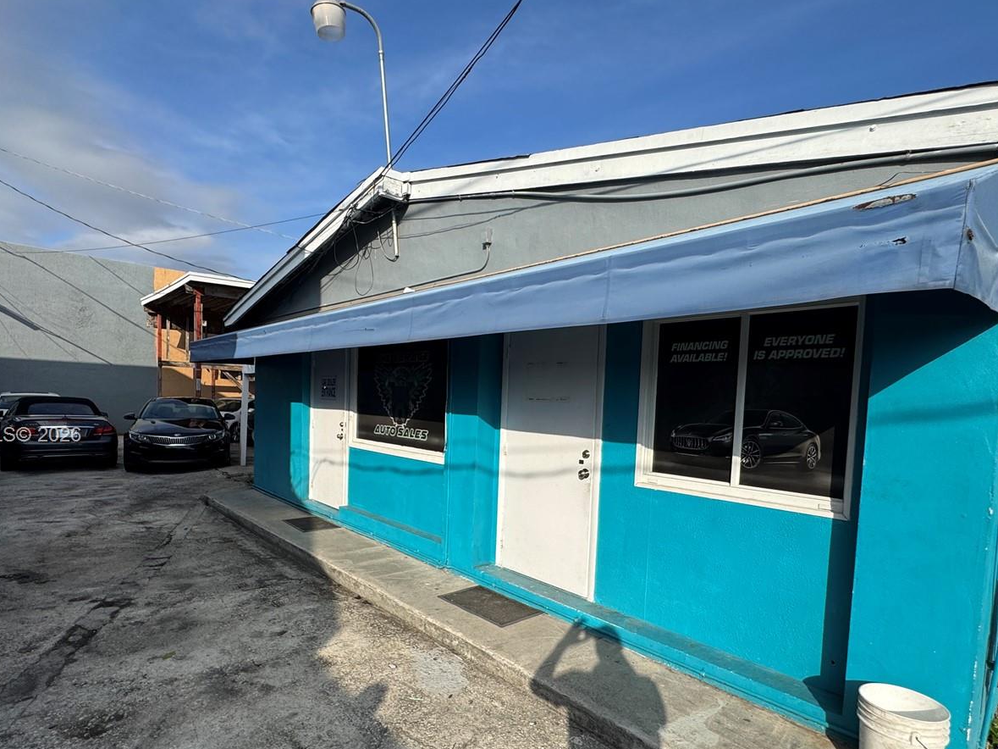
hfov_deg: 84.7
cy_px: 436
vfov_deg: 68.2
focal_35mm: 19
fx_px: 548
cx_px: 495
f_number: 2.2
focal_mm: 2.22
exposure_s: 1/2415
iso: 50
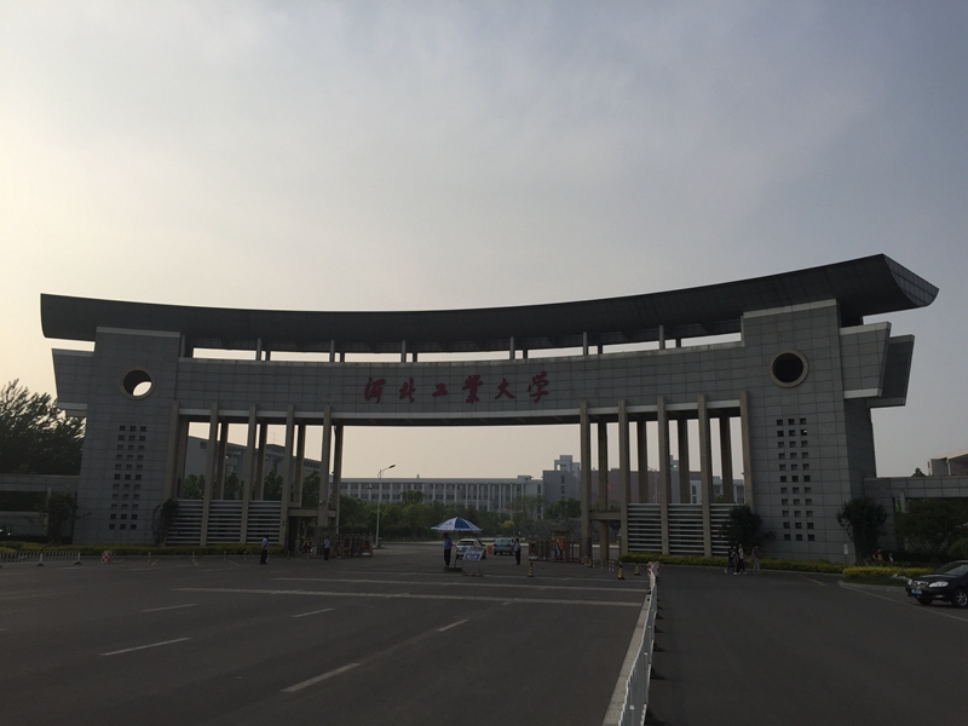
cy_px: 363
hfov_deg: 61.7
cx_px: 484
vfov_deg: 48.2
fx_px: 811
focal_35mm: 29
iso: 32
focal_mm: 4.15
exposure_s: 1/1980
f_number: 2.2
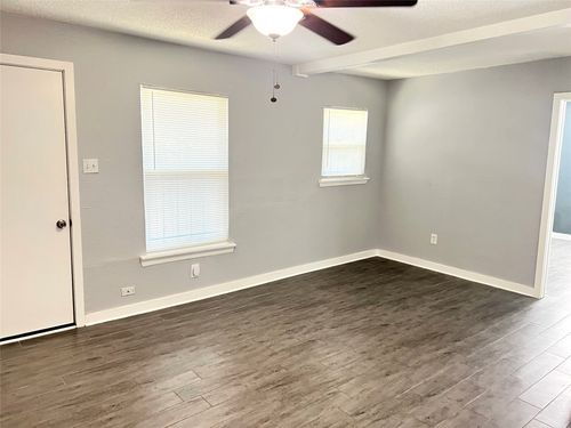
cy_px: 214
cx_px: 286
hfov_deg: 67.3
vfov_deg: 53.1
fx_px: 429
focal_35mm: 26
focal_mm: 5.7
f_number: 1.5
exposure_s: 1/60
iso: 400
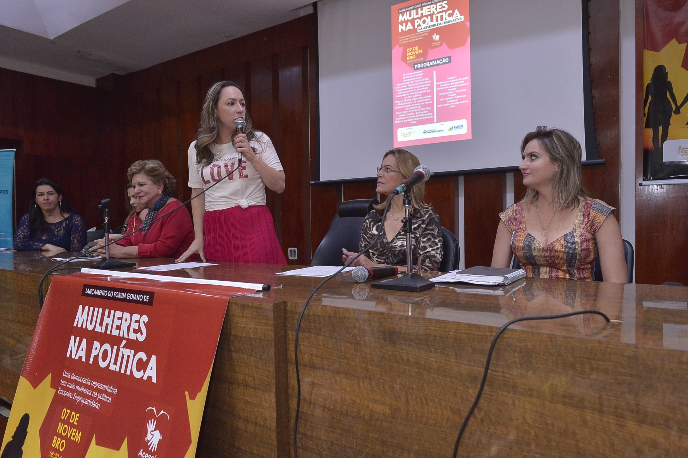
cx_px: 344
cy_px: 229
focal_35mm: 24
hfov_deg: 73.8
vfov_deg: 53.1
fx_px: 458
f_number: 5
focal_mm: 24
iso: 3200
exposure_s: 1/100
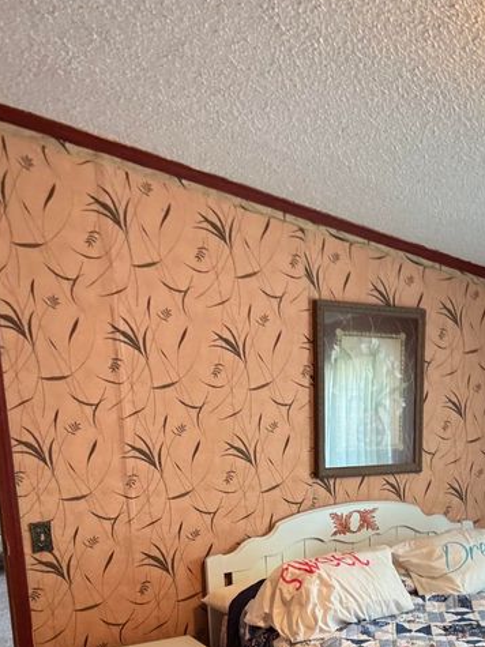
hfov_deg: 33.6
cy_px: 581
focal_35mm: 42
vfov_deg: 41.3
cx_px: 365
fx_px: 785
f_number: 1.9
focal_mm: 2.69
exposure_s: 1/40
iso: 250
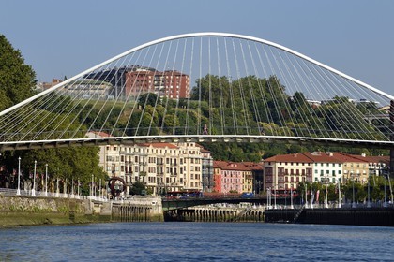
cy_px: 131
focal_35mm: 200
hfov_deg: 10.3
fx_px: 2189
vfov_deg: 6.9
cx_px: 197
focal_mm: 200
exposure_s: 1/500
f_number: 10
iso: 200
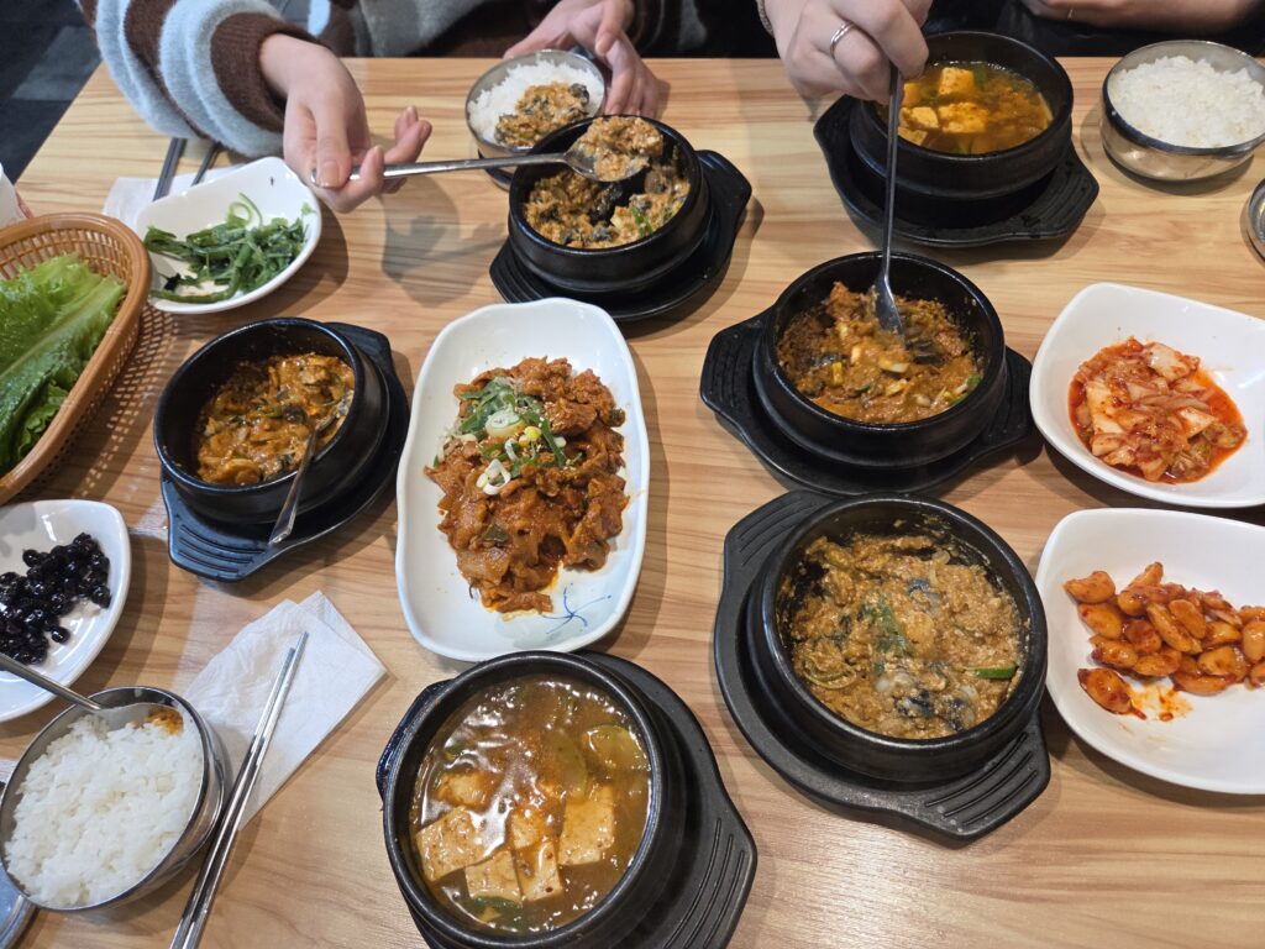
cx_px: 632
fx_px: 841
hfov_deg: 73.9
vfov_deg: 58.9
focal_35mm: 23
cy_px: 474
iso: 160
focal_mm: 5.4
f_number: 1.8
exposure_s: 1/120
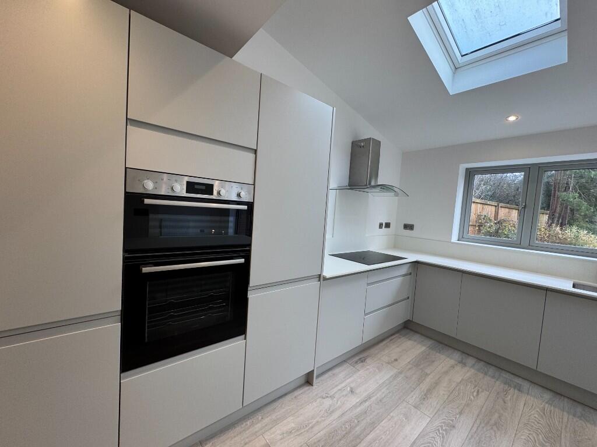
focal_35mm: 14
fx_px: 241
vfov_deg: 85.7
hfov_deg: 102.1
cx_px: 298
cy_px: 224
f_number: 2.2
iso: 80
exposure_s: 1/100
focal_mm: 2.22
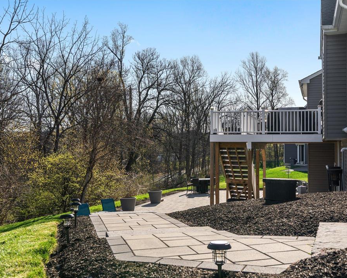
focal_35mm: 39
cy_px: 141
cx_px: 185
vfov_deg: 38.2
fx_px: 401
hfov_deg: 46.8
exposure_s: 1/800
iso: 320
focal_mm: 34
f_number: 7.1
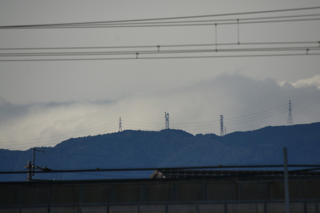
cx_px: 160
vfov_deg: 1.8
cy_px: 106
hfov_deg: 2.8
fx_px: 6664
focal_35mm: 750
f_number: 9
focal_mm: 500
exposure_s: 1/2500
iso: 200
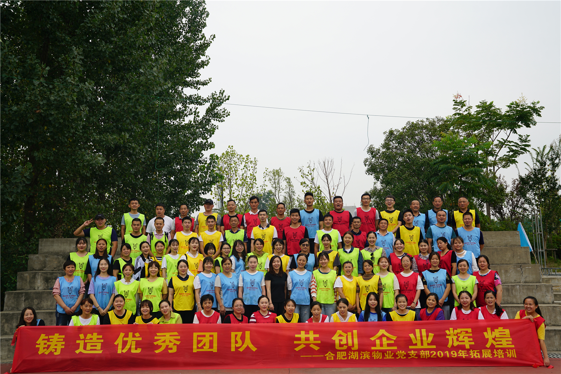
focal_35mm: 33
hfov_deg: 57.2
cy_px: 187
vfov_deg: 40.0
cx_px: 280
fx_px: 514
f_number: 5.6
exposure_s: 1/80
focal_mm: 33
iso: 100
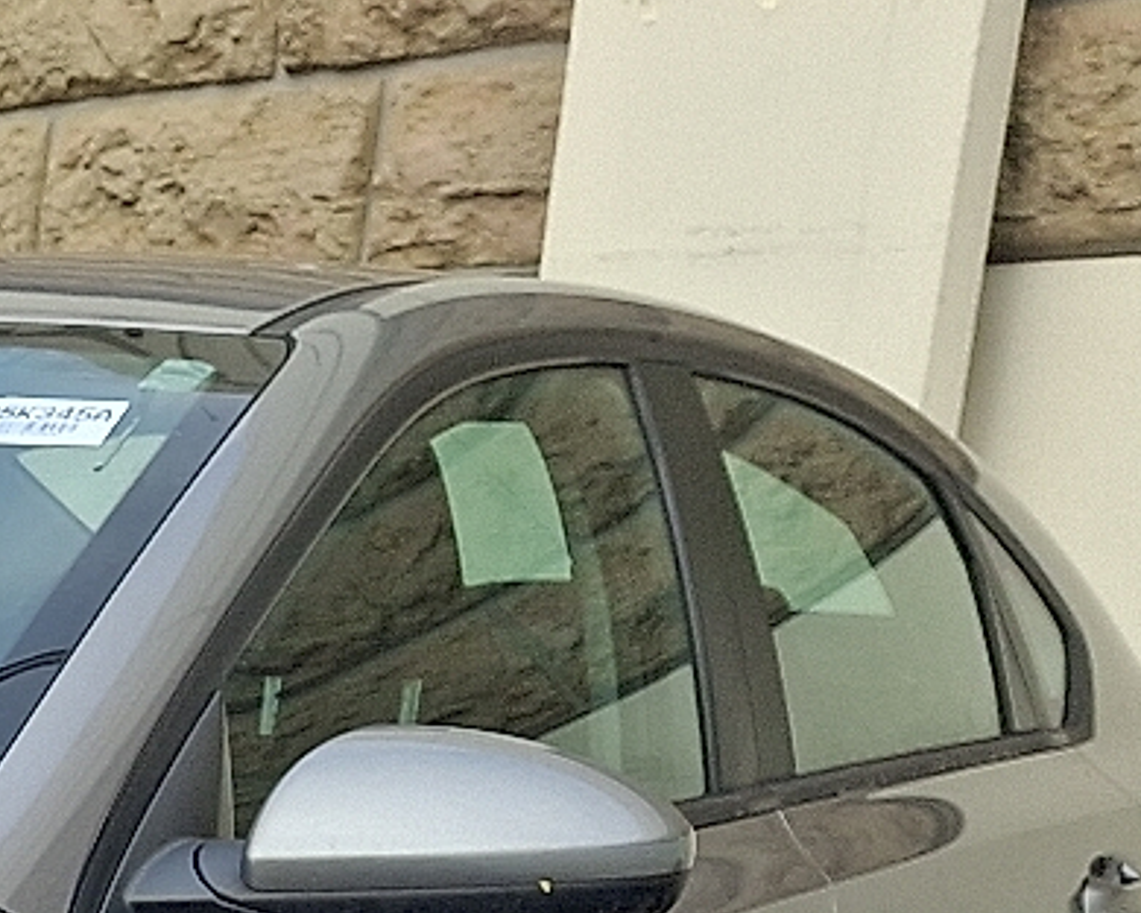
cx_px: -843
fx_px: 3377
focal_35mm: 100
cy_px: 1446
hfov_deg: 16.4
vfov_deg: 14.2
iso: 25
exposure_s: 1/625
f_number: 1.8
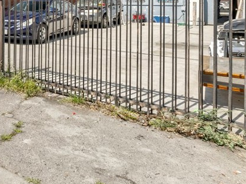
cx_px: -43
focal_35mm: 38
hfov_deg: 37.9
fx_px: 270
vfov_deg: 34.3
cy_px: 0
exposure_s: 1/80
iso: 400
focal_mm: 16
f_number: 11
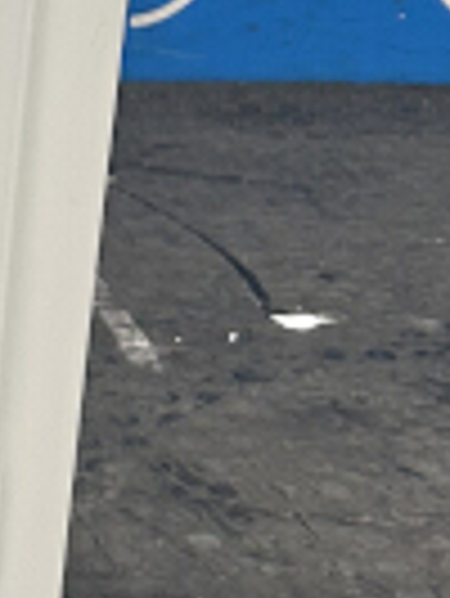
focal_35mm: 158
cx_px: -493
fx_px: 2734
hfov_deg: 8.8
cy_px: 310
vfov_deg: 12.5
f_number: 1.5
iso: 125
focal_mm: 5.7
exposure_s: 1/100
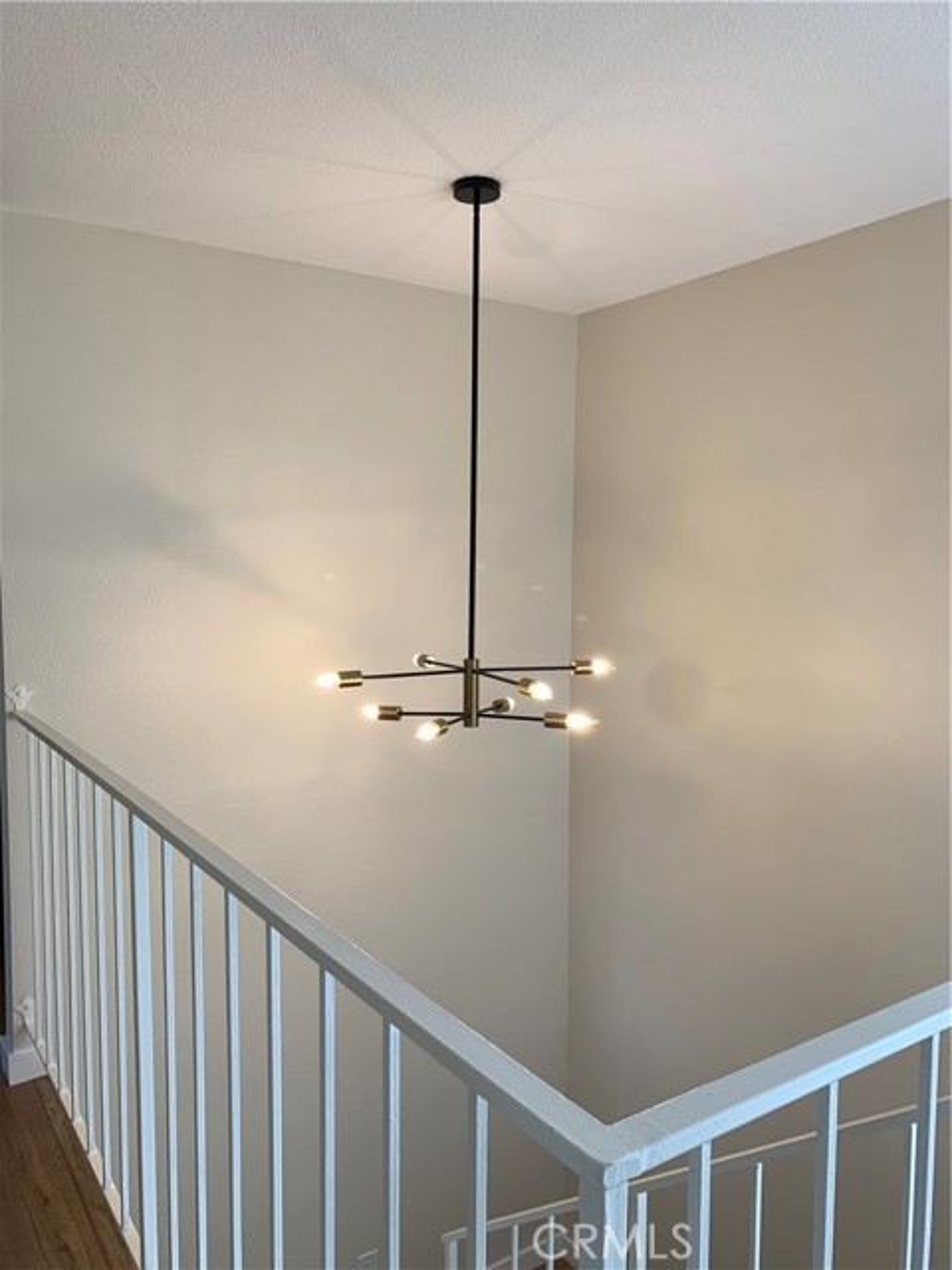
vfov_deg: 67.3
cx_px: 476
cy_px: 635
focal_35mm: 26
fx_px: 953
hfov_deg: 53.1
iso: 32
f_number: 1.8
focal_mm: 4.25
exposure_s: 1/120
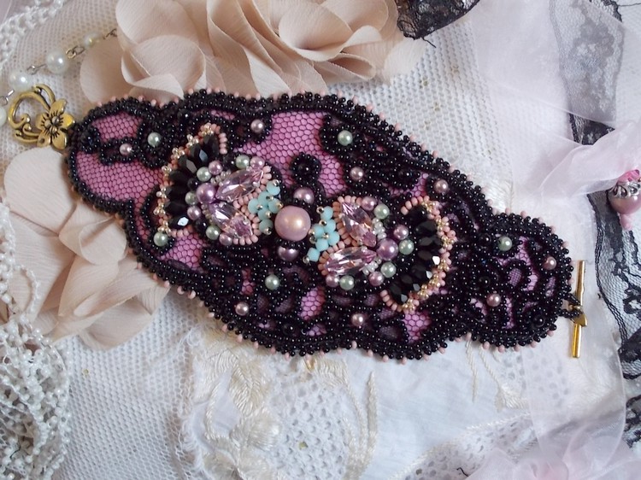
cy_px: 240
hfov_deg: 43.9
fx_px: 796
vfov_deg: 33.6
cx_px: 320
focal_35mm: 43
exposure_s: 1/8
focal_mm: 6.1
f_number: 3.3
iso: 200
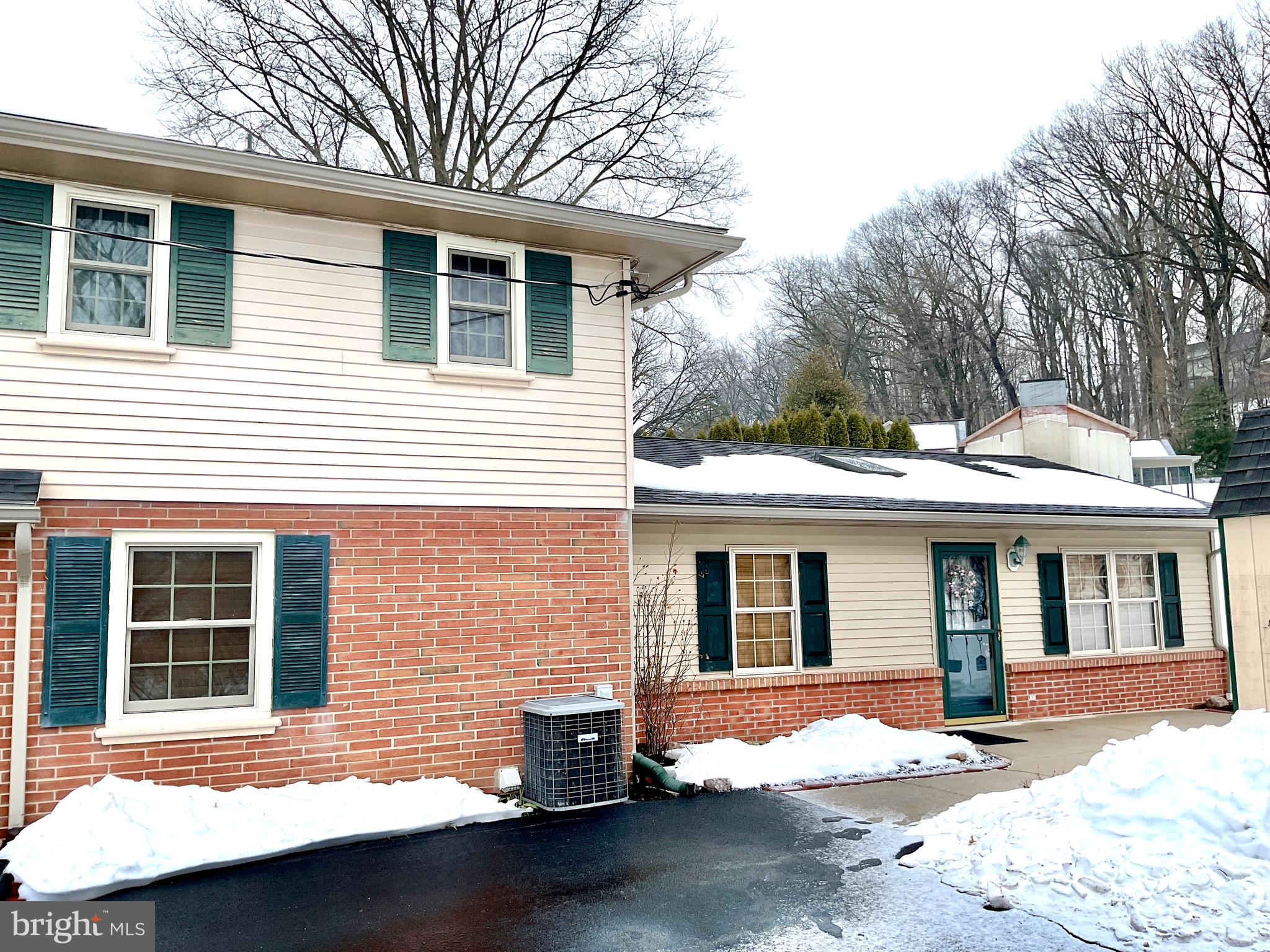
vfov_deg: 48.2
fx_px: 1064
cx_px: 635
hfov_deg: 61.7
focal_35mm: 29
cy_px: 476
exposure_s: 1/322
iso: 16
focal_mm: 3
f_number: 1.8
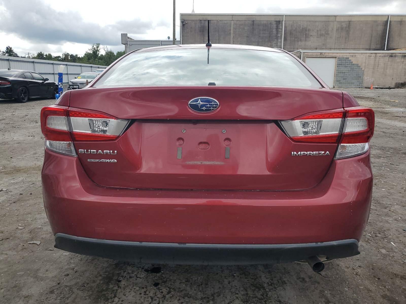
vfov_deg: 53.1
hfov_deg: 67.3
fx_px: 305
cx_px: 203
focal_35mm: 26
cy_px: 152
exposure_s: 1/2500
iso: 50
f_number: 1.5
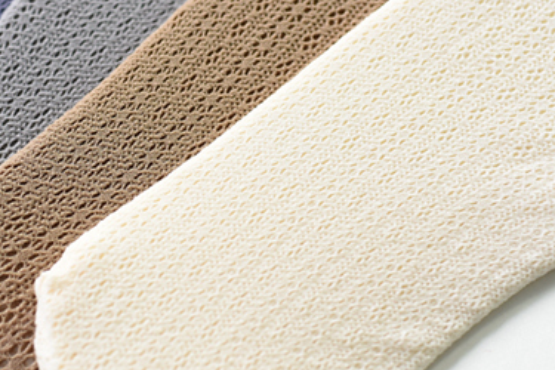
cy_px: 155
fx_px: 1079
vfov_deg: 19.4
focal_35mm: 70
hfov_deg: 28.7
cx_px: 185
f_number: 4
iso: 1000
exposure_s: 1/250
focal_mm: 35
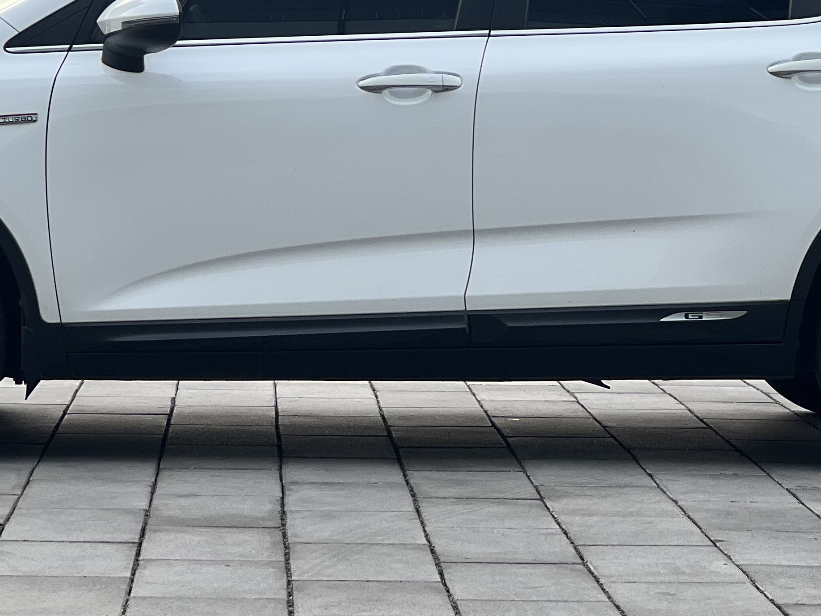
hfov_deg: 11.7
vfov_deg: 8.8
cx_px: 380
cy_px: 187
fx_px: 4008
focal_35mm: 169
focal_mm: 9
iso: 20
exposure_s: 1/136
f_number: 2.8
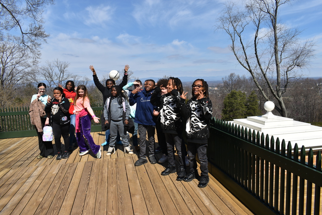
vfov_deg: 47.9
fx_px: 242
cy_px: 108
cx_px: 161
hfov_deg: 67.4
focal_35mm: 27
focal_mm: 18
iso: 100
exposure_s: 1/320
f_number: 9
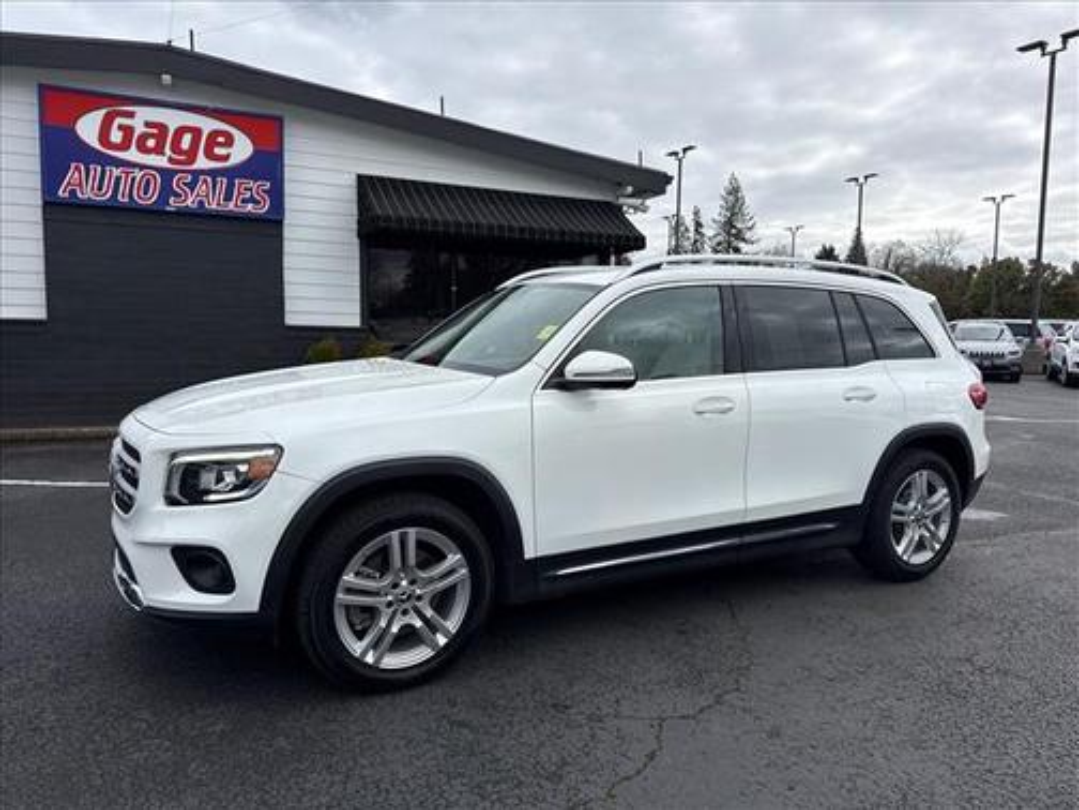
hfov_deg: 71.6
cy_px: 405
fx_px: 748
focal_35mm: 24
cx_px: 540
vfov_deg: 56.8
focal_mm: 6.76
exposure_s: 1/4405
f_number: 1.78
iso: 80
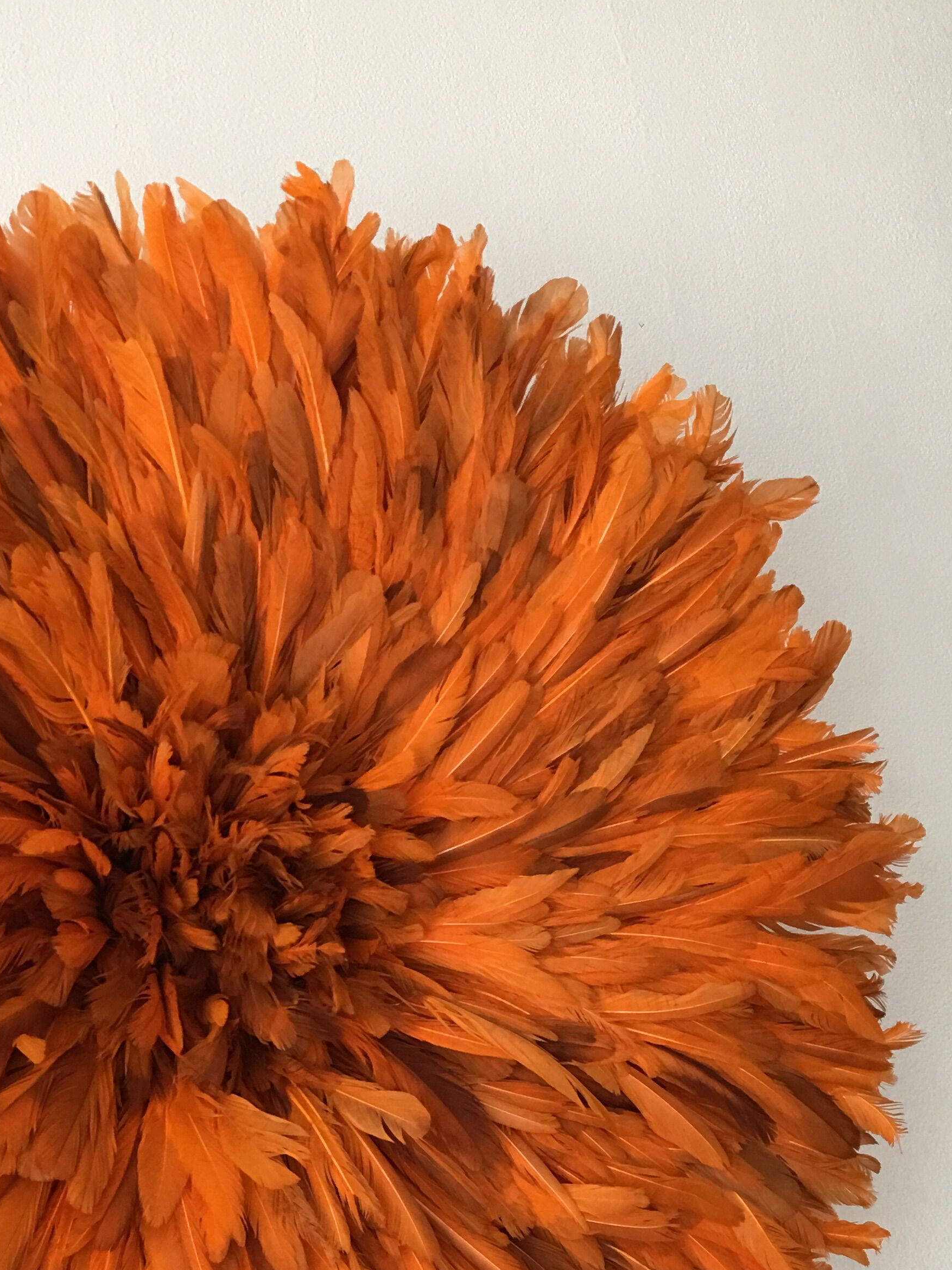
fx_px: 1834
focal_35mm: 50
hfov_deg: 28.3
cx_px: 140
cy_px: 908
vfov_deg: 37.5
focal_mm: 4.15
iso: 64
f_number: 2.2
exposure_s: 1/33
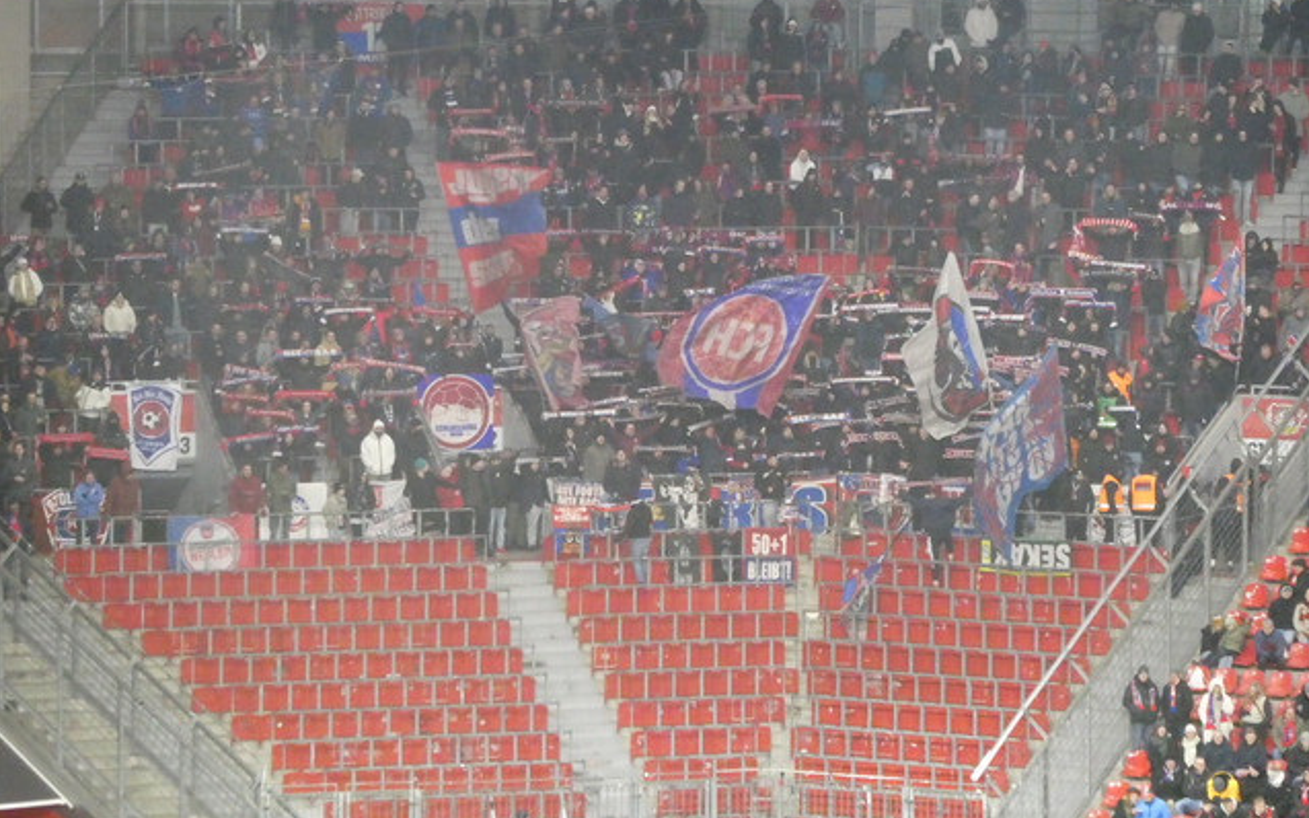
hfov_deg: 9.8
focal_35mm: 213
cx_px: 656
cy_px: 364
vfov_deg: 6.2
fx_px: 7598
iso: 2500
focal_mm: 35.8
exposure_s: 1/125
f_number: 5.6
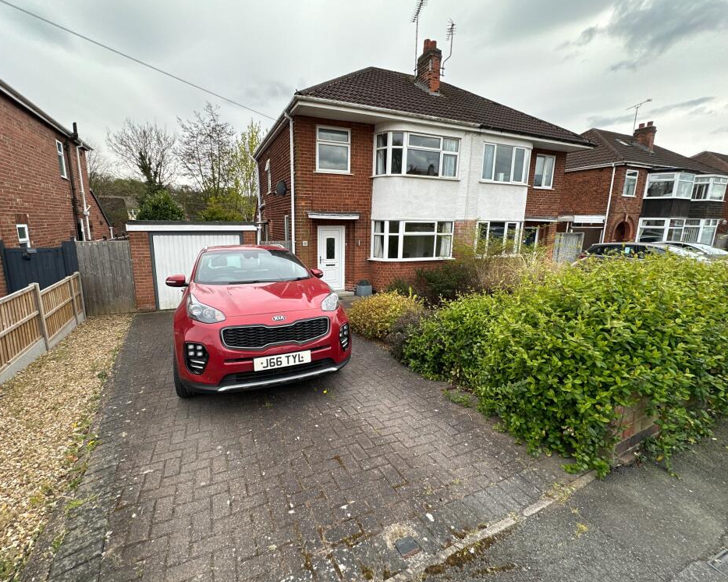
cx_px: 339
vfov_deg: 84.0
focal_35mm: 15
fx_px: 323
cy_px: 283
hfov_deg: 96.7
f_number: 2.2
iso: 40
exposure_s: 1/443
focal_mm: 2.22
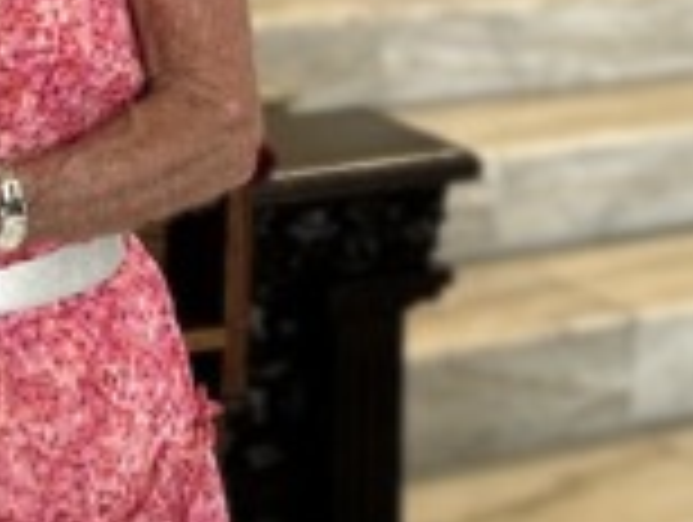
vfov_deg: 12.4
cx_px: -135
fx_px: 2165
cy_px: -459
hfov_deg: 17.4
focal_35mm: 108
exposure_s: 1/60
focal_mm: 5.7
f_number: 1.5
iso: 80
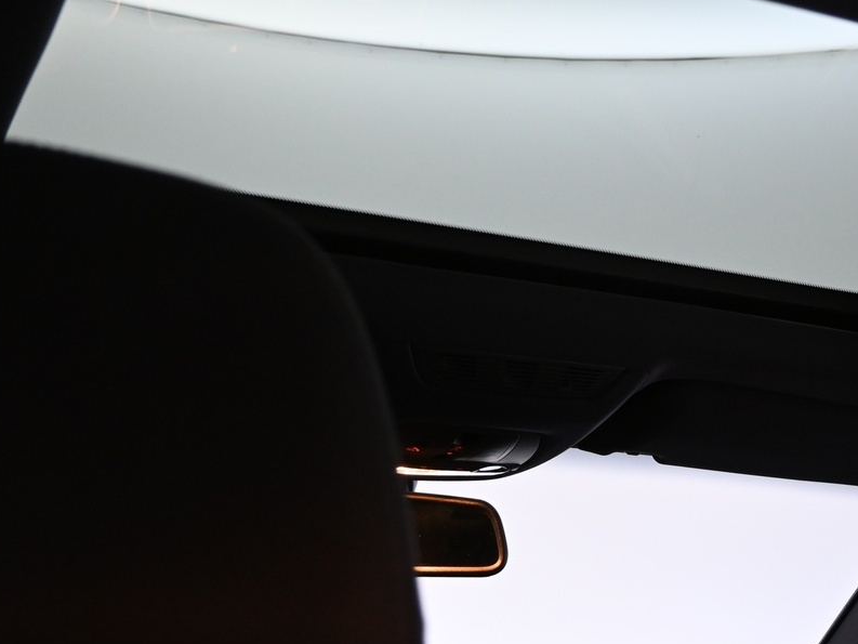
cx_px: 602
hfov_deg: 35.6
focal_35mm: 53
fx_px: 1314
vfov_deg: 26.9
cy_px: 117
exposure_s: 1/30
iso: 1100
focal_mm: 18
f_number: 3.5
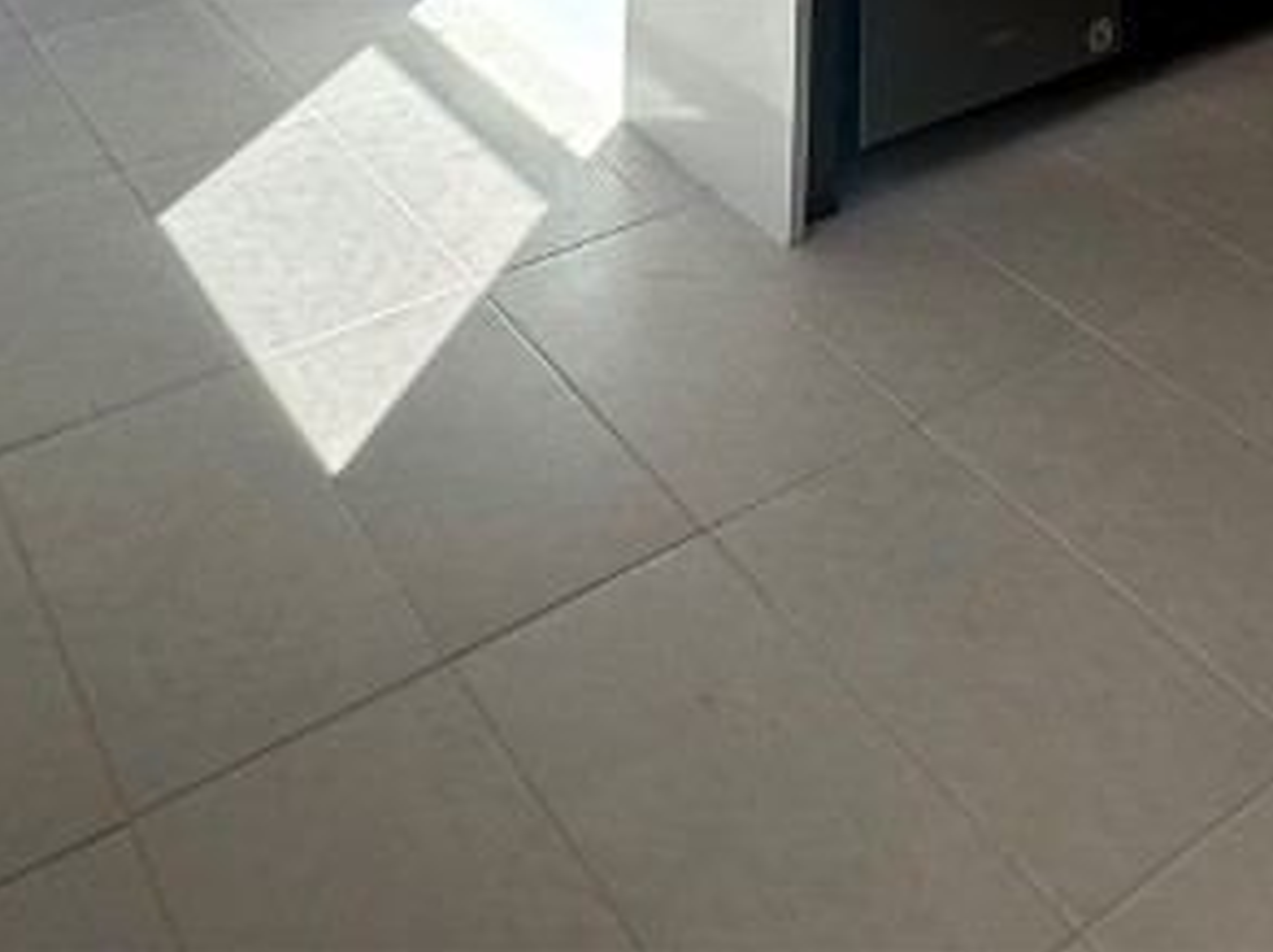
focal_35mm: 49
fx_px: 1800
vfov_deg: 21.2
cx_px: 860
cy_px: -713
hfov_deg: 38.5
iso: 40
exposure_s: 1/301
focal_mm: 2.22
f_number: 2.2
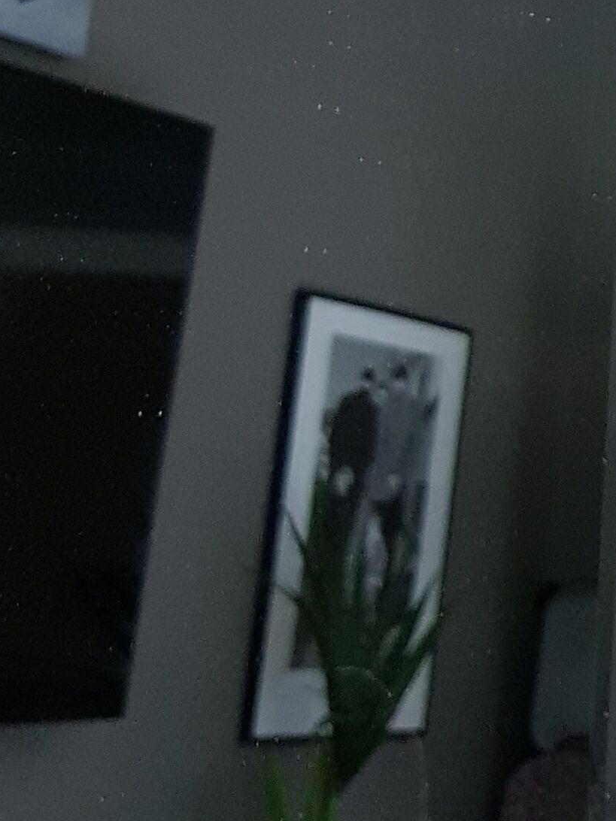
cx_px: 1000
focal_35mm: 96
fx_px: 2278
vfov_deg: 20.0
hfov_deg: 14.1
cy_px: 45
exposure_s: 1/10
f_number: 1.7
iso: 320
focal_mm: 4.3
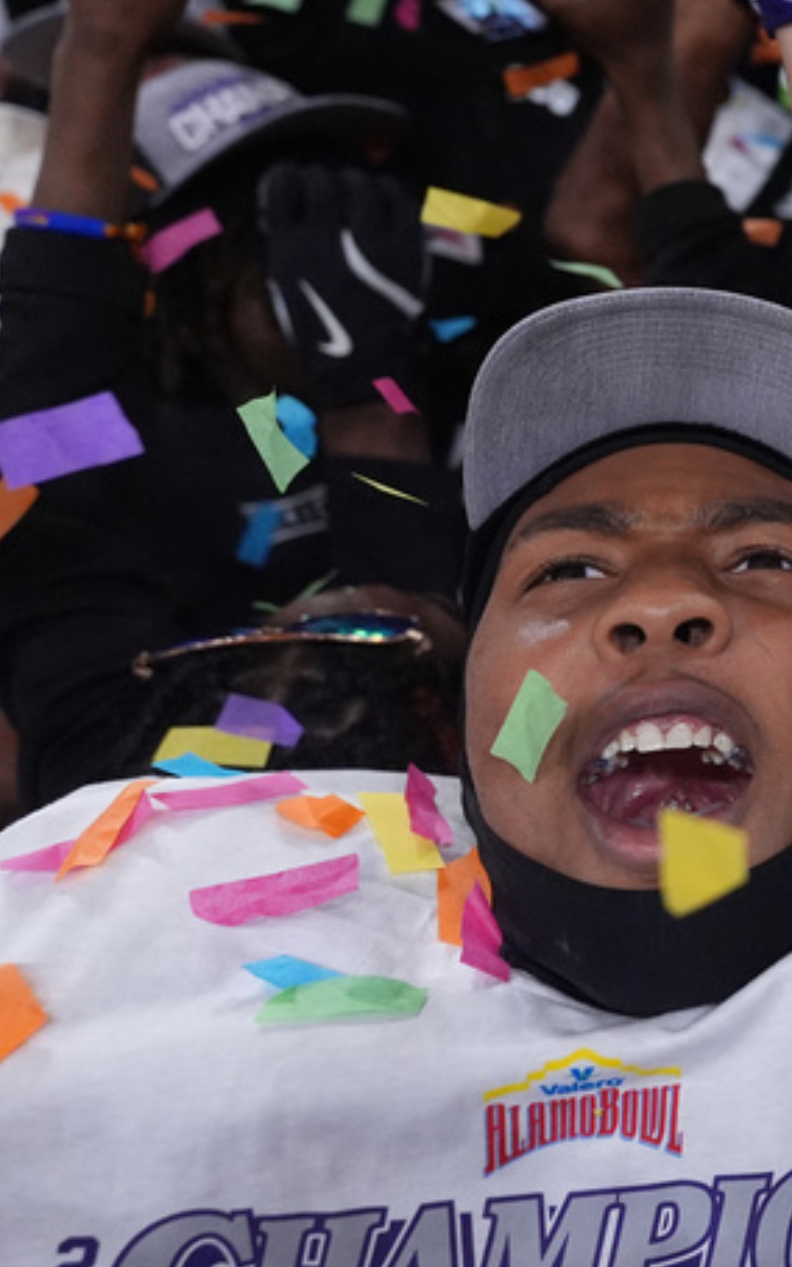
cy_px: 459
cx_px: 1294
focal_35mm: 46
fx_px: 1588
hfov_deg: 21.6
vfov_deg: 43.1
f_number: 2.5
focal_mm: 20
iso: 3200
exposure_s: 1/3200
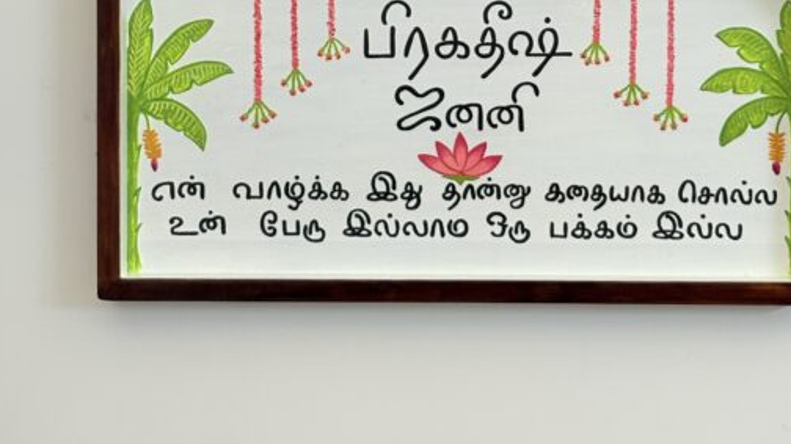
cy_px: 22
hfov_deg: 23.6
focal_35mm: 90
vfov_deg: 13.3
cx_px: 461
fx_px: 1887
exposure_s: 1/50
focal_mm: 5.96
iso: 80
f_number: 1.6
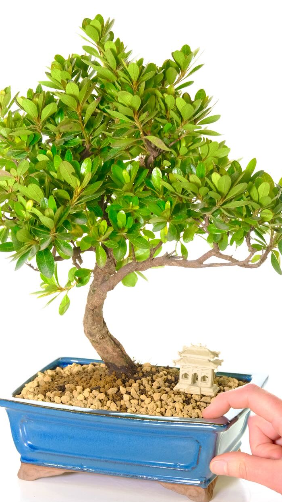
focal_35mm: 126
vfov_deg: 17.0
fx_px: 1676
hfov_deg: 9.6
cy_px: 253
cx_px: 143
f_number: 10
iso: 1600
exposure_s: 1/13
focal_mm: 77.9
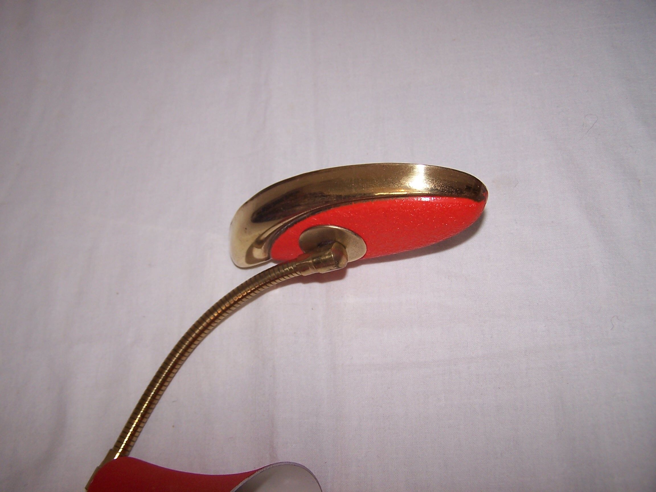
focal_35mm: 38
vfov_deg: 37.7
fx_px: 720
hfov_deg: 49.0
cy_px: 246
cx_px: 328
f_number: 2.8
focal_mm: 6.3
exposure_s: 1/60
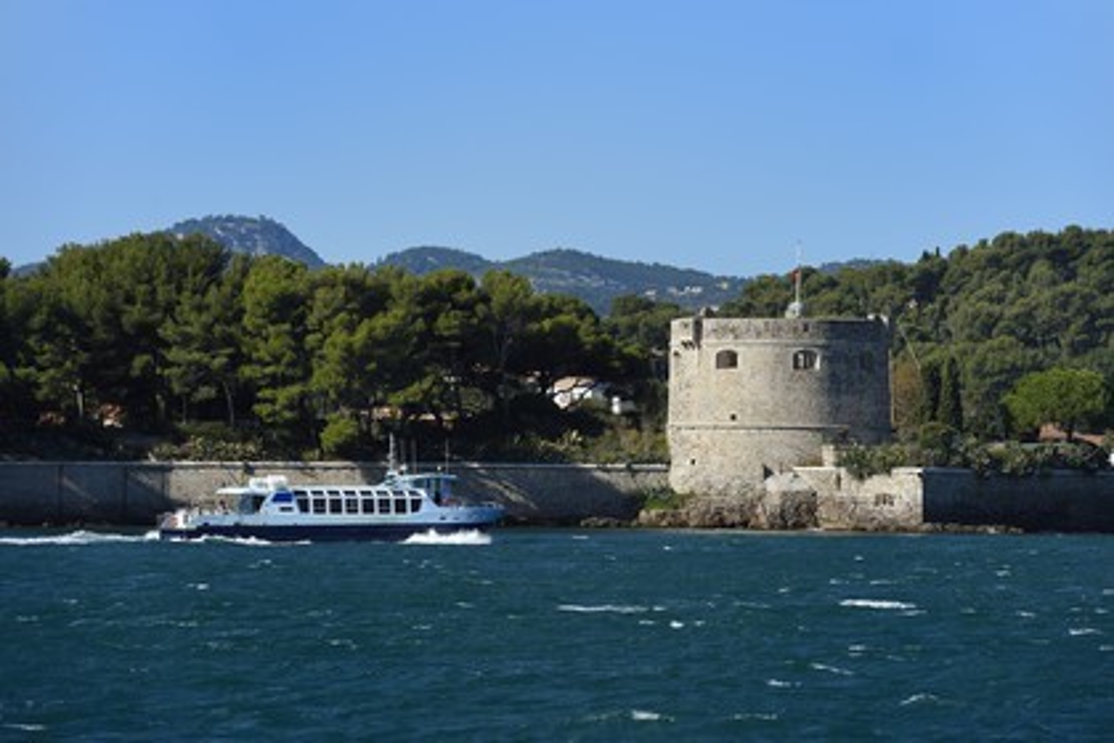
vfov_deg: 7.0
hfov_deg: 10.5
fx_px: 6034
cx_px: 557
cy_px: 372
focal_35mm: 195
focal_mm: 195
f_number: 8
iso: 200
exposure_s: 1/640
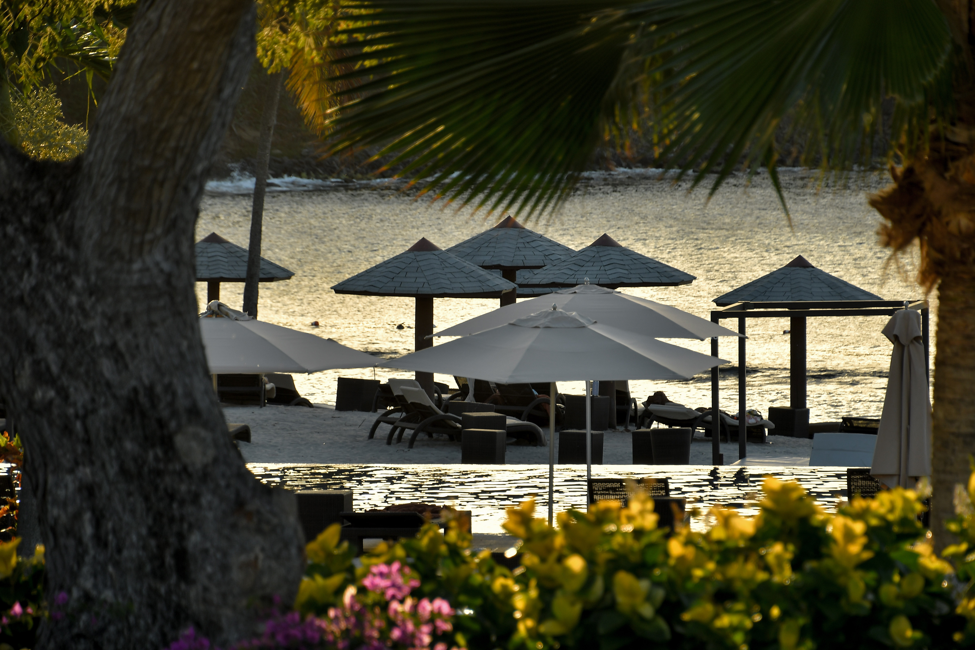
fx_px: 6906
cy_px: 325
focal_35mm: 255
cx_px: 488
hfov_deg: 8.1
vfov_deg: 5.4
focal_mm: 170
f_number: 6.3
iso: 100
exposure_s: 1/250
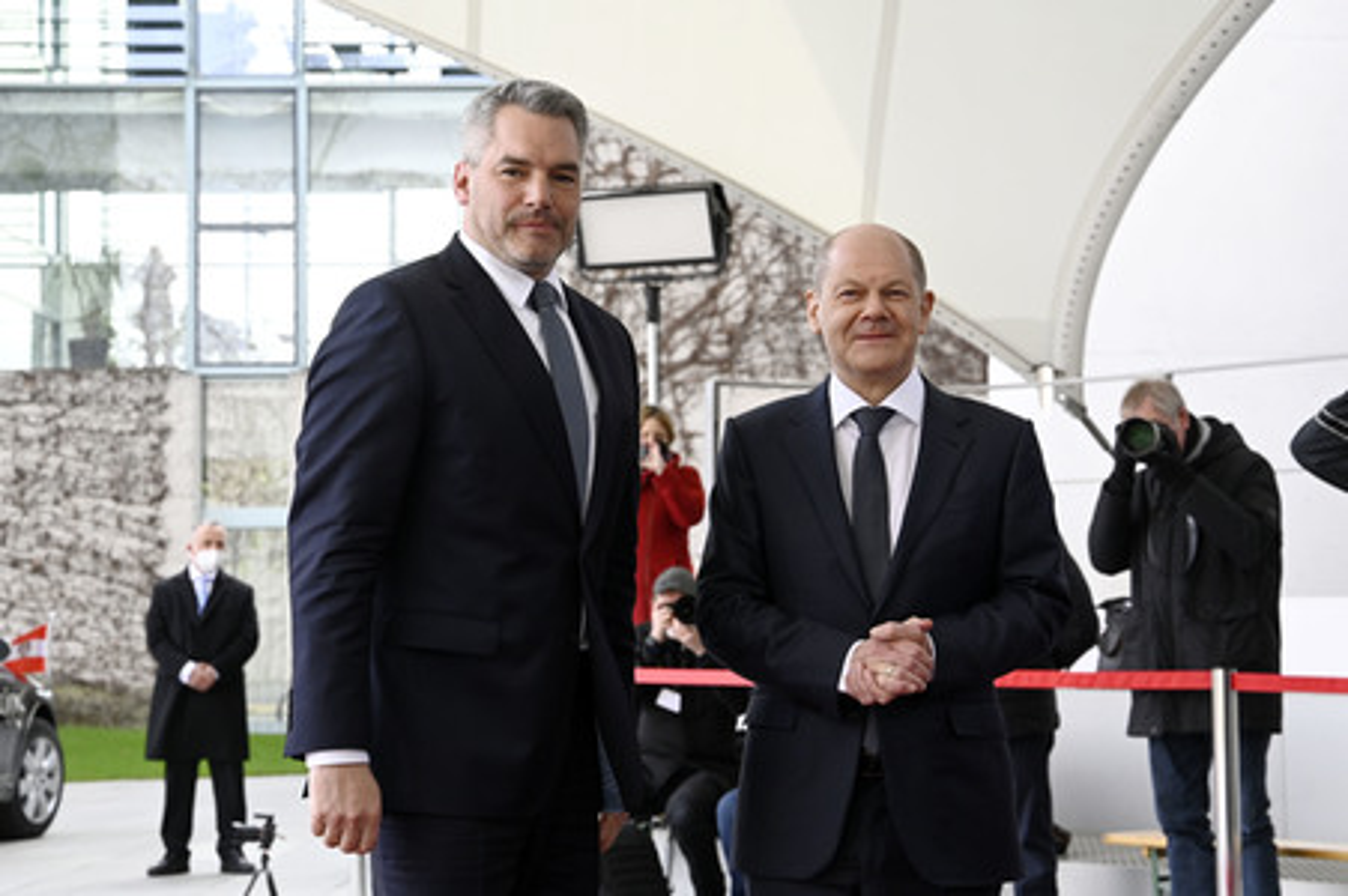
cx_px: 674
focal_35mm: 75
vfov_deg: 18.2
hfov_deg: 27.0
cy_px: 448
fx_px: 2806
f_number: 7.1
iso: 1600
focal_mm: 75
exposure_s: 1/640
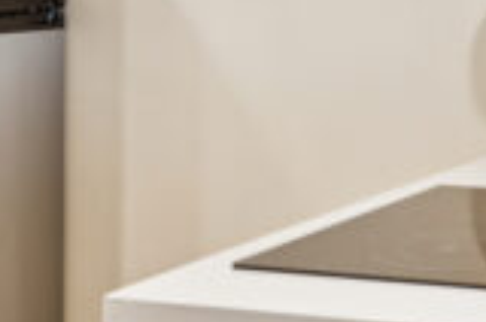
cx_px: 507
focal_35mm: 102
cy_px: -35
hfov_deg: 19.4
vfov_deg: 13.1
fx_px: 1374
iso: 400
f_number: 8
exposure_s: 1/5
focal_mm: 22
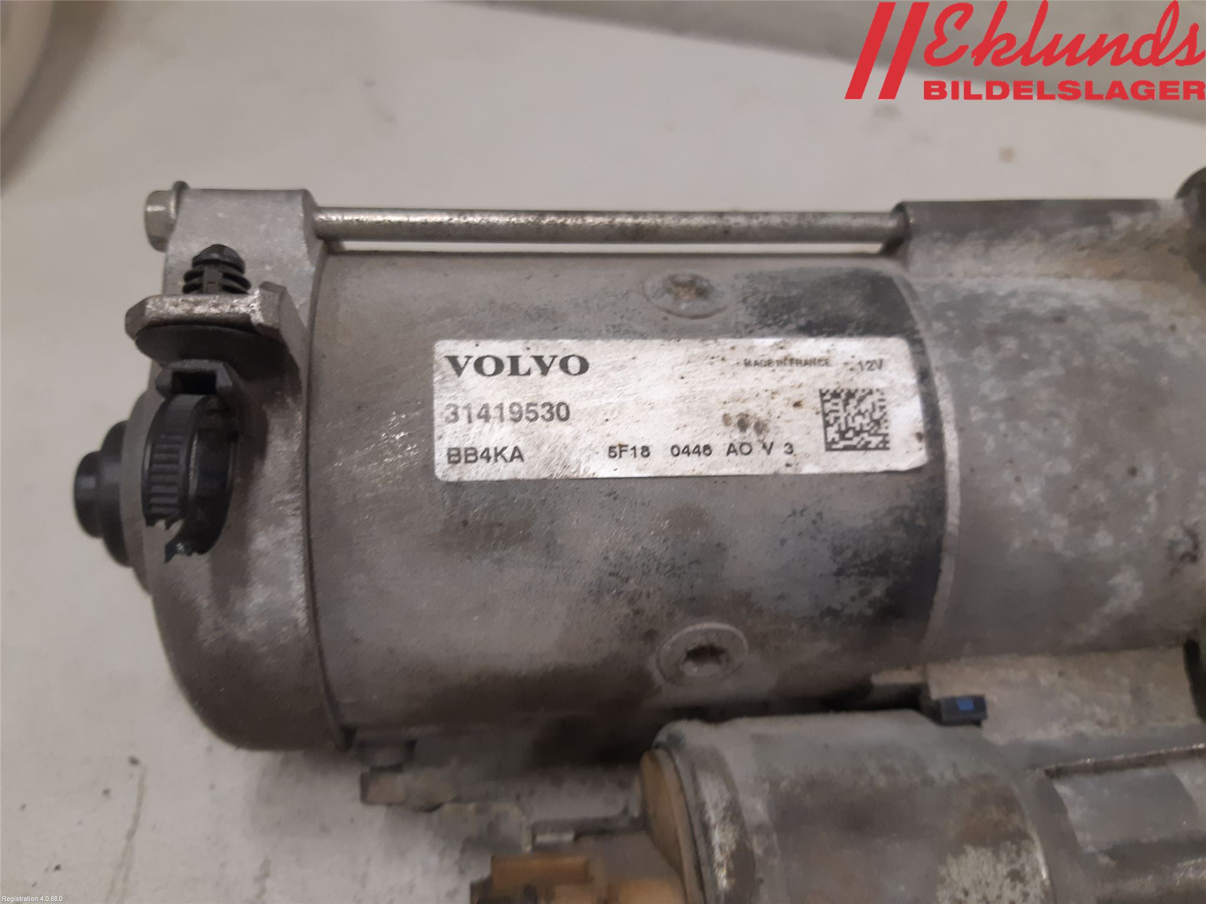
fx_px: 906
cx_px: 603
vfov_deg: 53.1
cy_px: 452
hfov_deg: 67.3
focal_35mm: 26
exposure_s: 1/50
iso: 125
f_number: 1.7
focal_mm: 3.93
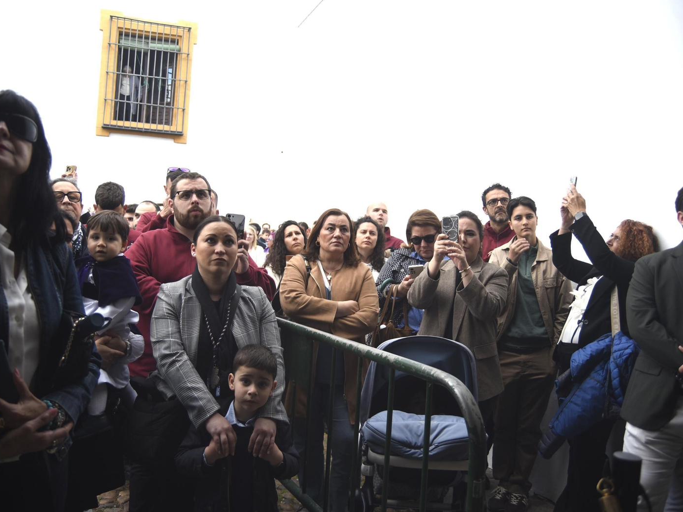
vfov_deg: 44.2
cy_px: 251
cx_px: 330
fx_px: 631
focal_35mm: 32
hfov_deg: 56.8
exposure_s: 1/160
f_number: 5
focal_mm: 29
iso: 200
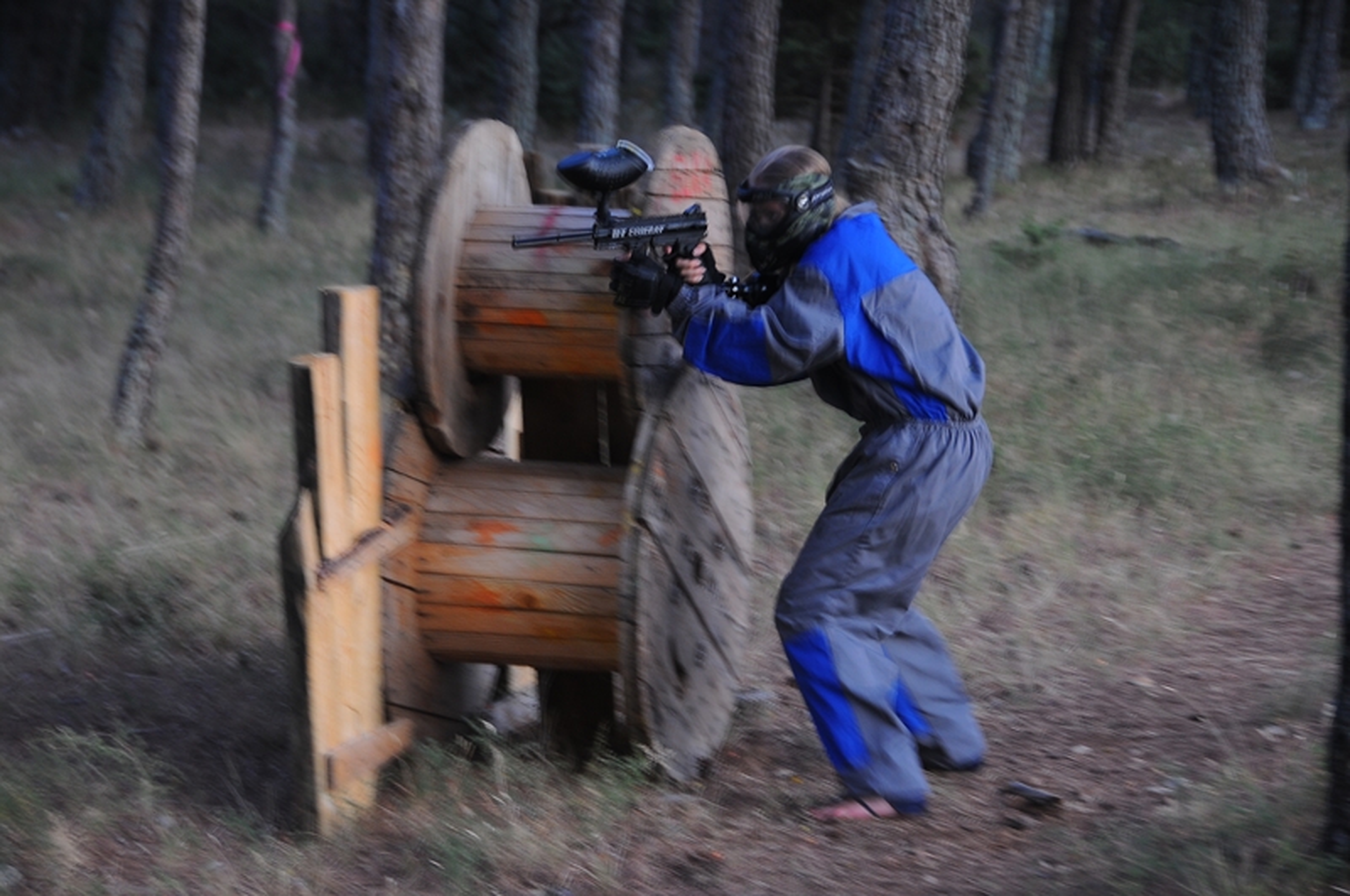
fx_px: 4606
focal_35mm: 123
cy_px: 448
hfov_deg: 16.7
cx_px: 675
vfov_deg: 11.1
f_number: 5
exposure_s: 1/4
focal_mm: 82
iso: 320
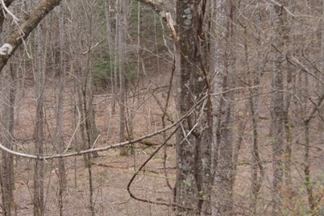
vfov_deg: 15.3
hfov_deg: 22.9
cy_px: 142
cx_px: 153
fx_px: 801
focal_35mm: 89
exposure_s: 1/60
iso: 100
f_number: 5.6
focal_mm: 22
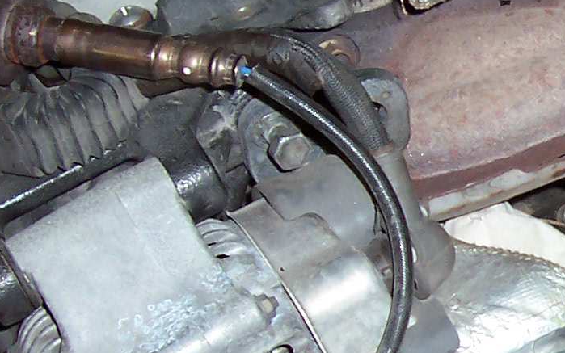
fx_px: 1756
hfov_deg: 16.9
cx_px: 800
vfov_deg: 11.4
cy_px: 300
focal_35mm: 114
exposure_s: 1/60
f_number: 2.8
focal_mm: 5.6
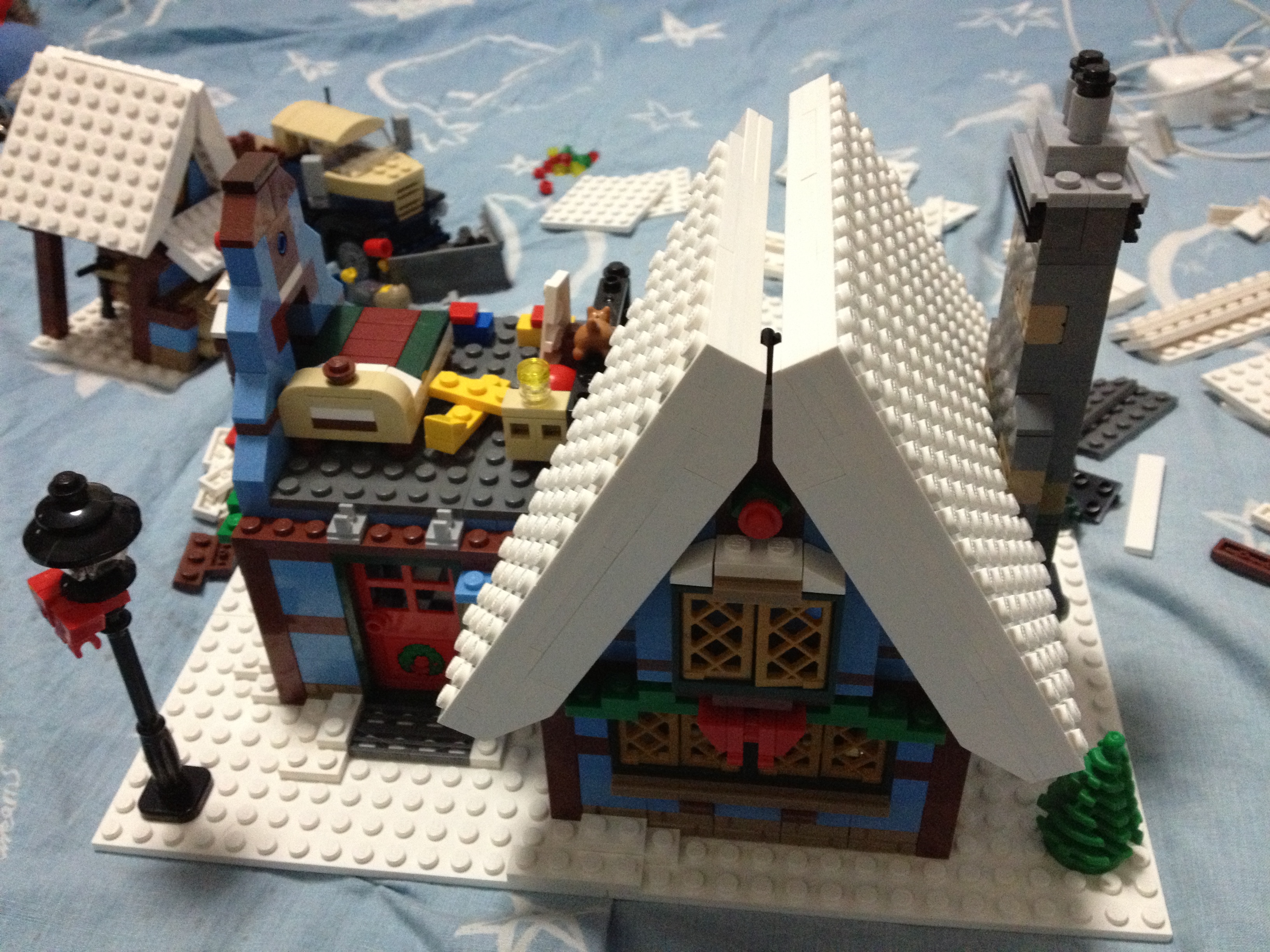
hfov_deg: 52.6
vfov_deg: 40.7
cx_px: 635
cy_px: 476
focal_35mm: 35
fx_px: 1284
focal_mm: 4.28
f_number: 2.4
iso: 400
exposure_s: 1/17
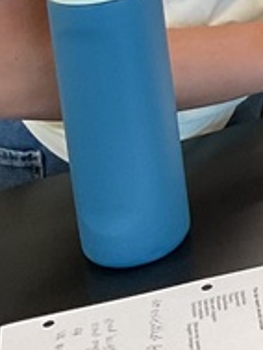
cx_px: 604
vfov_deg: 11.2
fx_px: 1589
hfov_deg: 8.7
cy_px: -381
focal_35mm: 157
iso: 50
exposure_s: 1/60
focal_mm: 3
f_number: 1.8
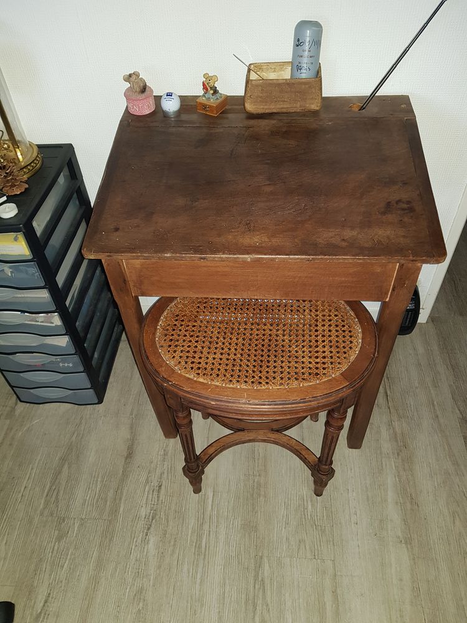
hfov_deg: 53.1
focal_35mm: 26
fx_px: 468
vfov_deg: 67.3
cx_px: 234
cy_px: 312
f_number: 1.7
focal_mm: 4.2
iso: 125
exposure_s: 1/15
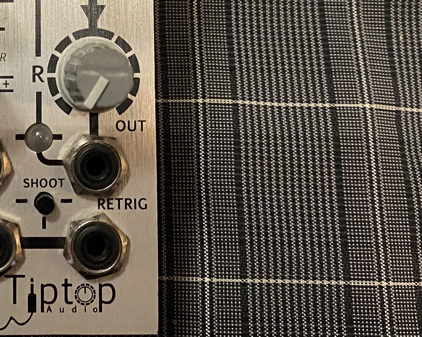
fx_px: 924
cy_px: -31
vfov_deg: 19.8
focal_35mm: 74
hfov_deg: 25.0
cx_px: 45
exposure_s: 1/24
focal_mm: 4.25
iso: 640
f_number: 1.8
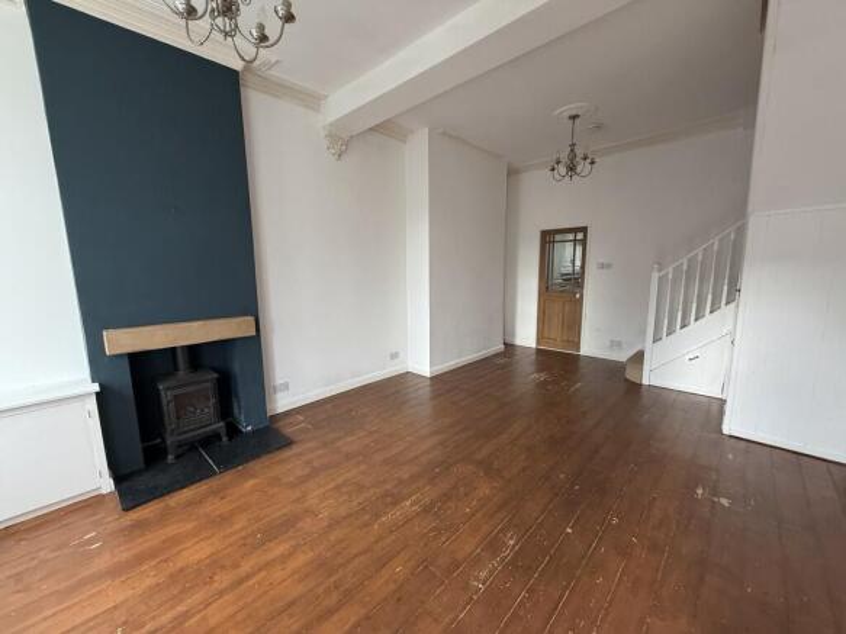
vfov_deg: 85.7
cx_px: 423
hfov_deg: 102.1
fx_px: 342
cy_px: 317
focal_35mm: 14
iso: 400
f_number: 2.2
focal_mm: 2.22
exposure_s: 1/60
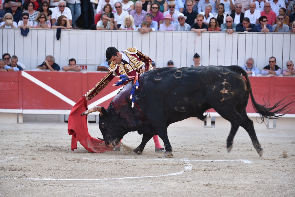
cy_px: 98
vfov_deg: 8.6
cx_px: 148
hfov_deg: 12.8
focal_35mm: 160
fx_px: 1311
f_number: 5.6
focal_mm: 160
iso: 400
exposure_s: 1/400
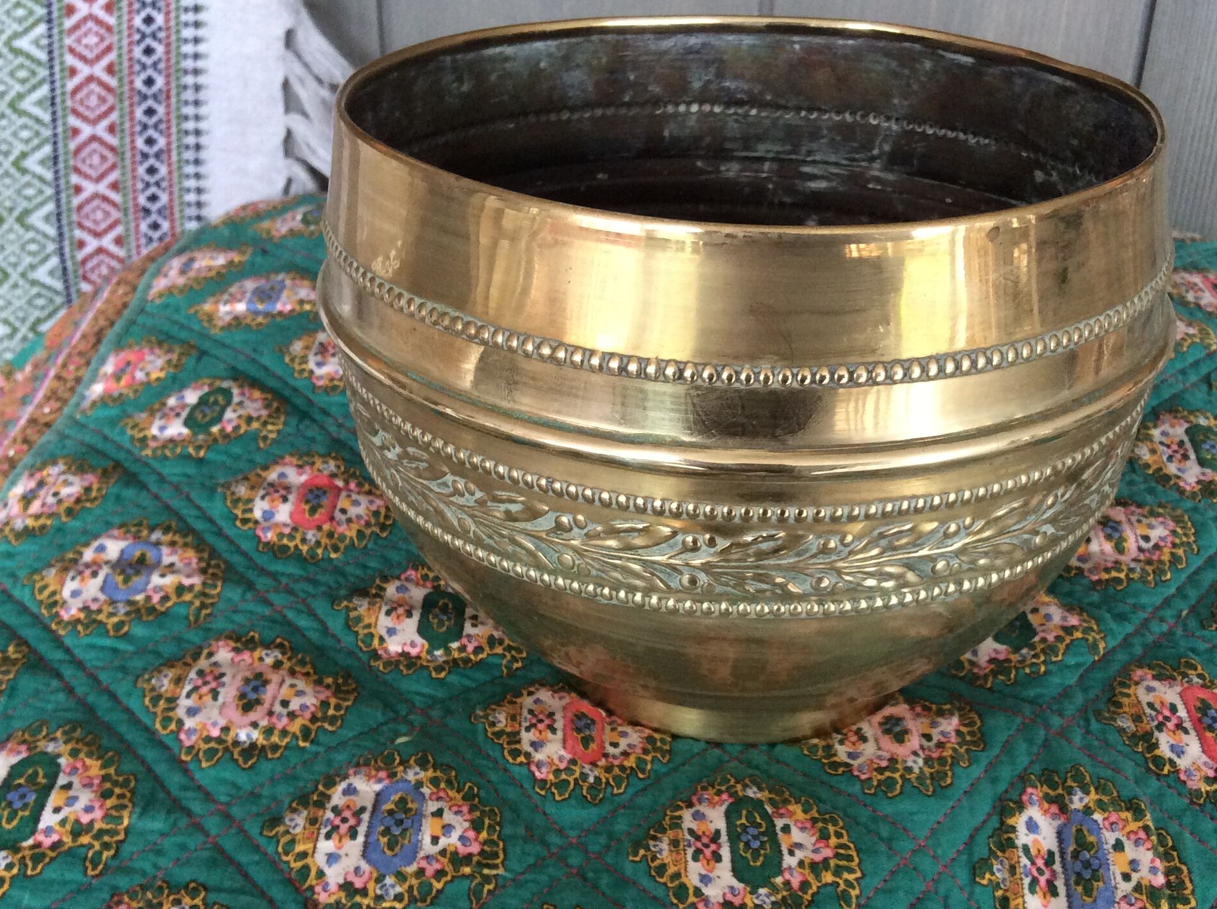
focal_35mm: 44
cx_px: 690
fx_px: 1545
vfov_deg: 32.7
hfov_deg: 42.9
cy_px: 534
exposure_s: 1/25
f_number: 2.4
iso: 125
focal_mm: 3.3
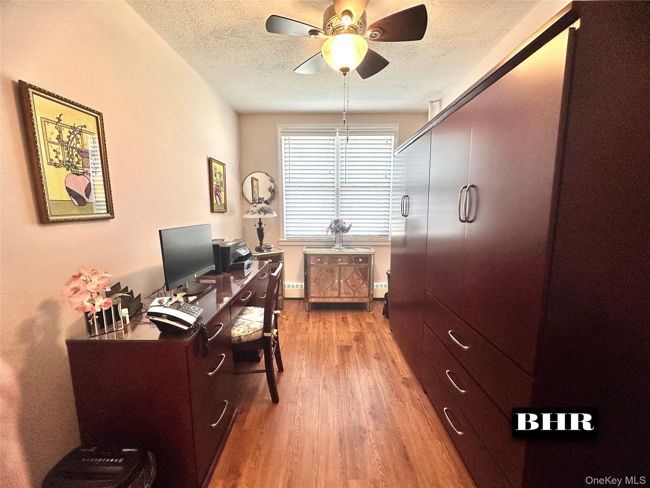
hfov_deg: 102.1
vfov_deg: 85.7
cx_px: 325
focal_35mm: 14
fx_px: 263
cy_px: 244
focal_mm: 2.22
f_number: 2.2
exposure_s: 1/120
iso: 160
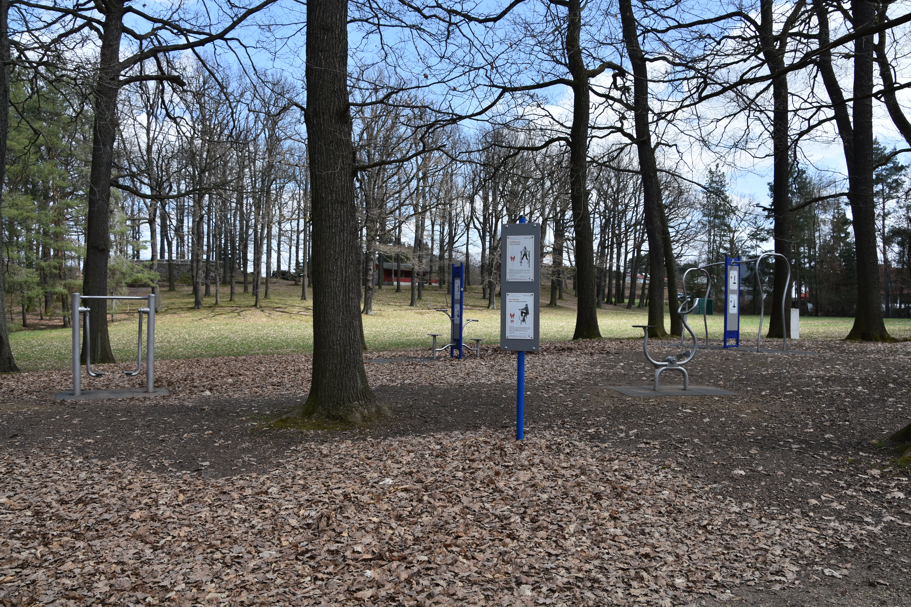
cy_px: 304
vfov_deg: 47.9
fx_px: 683
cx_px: 456
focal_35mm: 27
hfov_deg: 67.4
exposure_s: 1/500
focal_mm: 18
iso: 280
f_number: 8
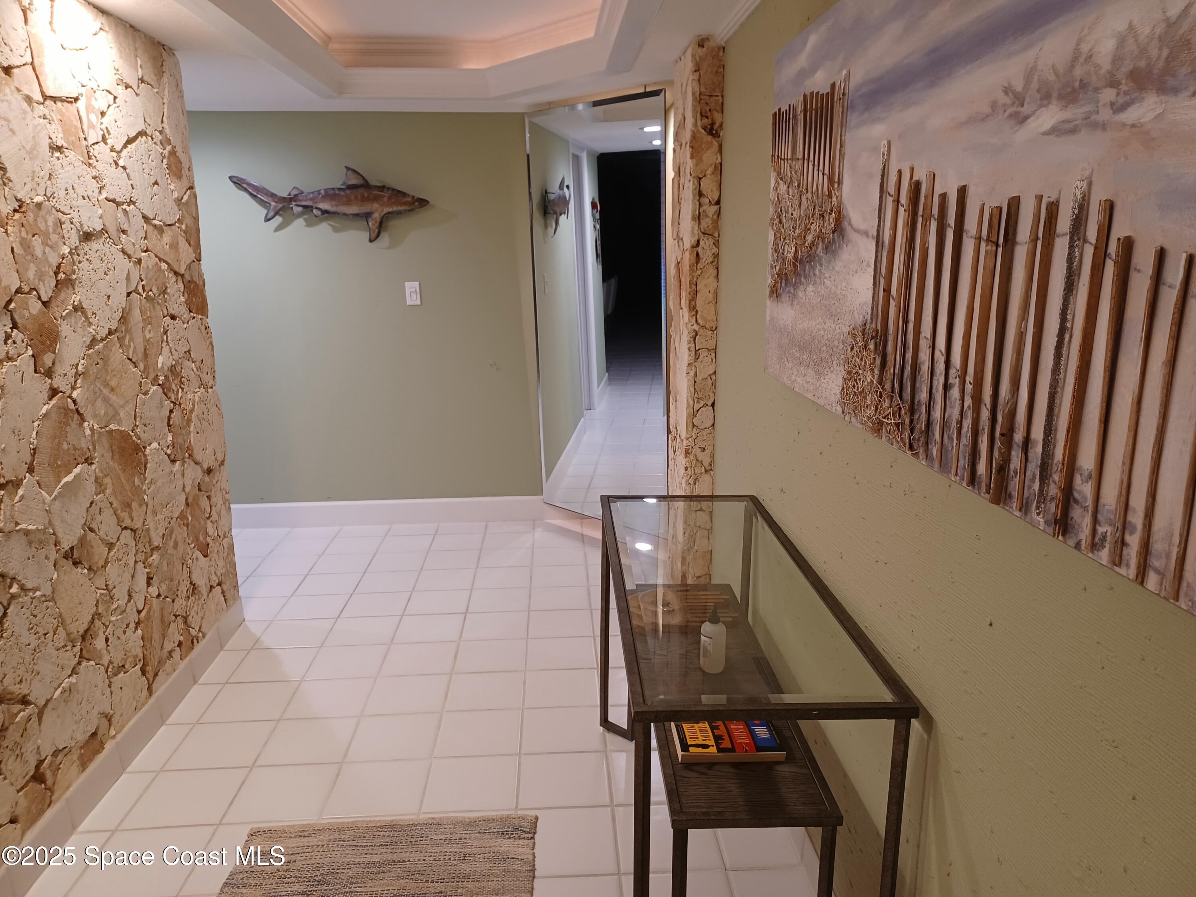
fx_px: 864
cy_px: 448
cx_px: 598
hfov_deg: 69.4
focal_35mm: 25
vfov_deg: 54.9
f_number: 1.8
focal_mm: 4.6
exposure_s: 1/30
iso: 320
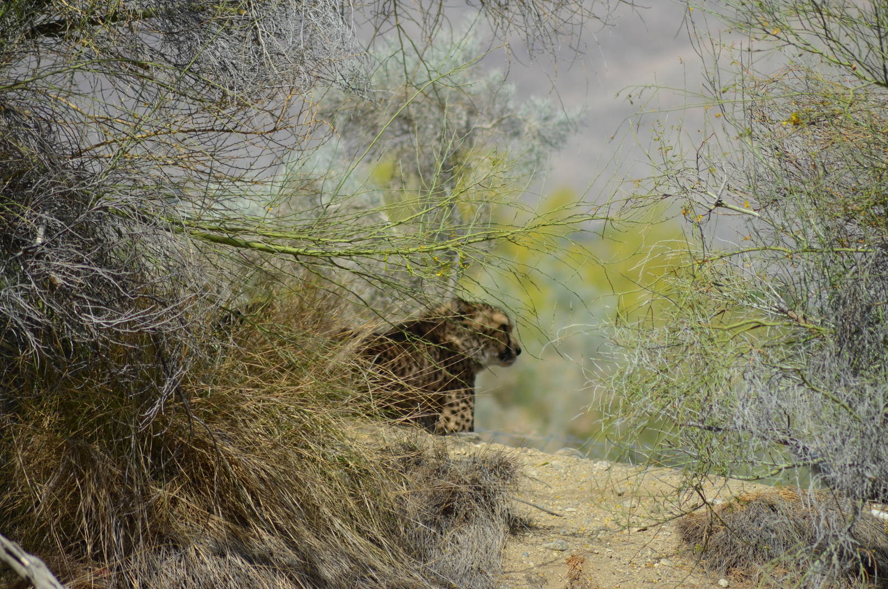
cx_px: 444
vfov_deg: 3.5
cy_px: 294
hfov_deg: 5.3
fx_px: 9601
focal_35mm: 390
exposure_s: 1/2000
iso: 280
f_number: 5.6
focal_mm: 260
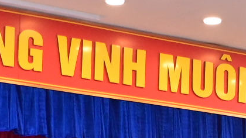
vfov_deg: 5.3
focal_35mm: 221
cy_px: 354
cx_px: 190
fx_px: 1441
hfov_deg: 9.7
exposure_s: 1/200
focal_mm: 30
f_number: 4
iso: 2500
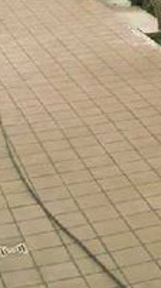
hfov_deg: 9.6
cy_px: -31
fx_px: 915
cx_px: 284
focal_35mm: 120
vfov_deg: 17.3
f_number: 2.6
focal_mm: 7.6
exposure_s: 1/125
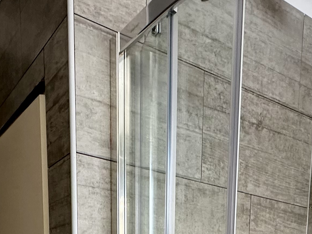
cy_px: 378
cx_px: 197
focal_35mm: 49
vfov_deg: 22.5
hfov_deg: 38.6
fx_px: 442
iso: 200
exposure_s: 1/50
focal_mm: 2.22
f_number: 2.2
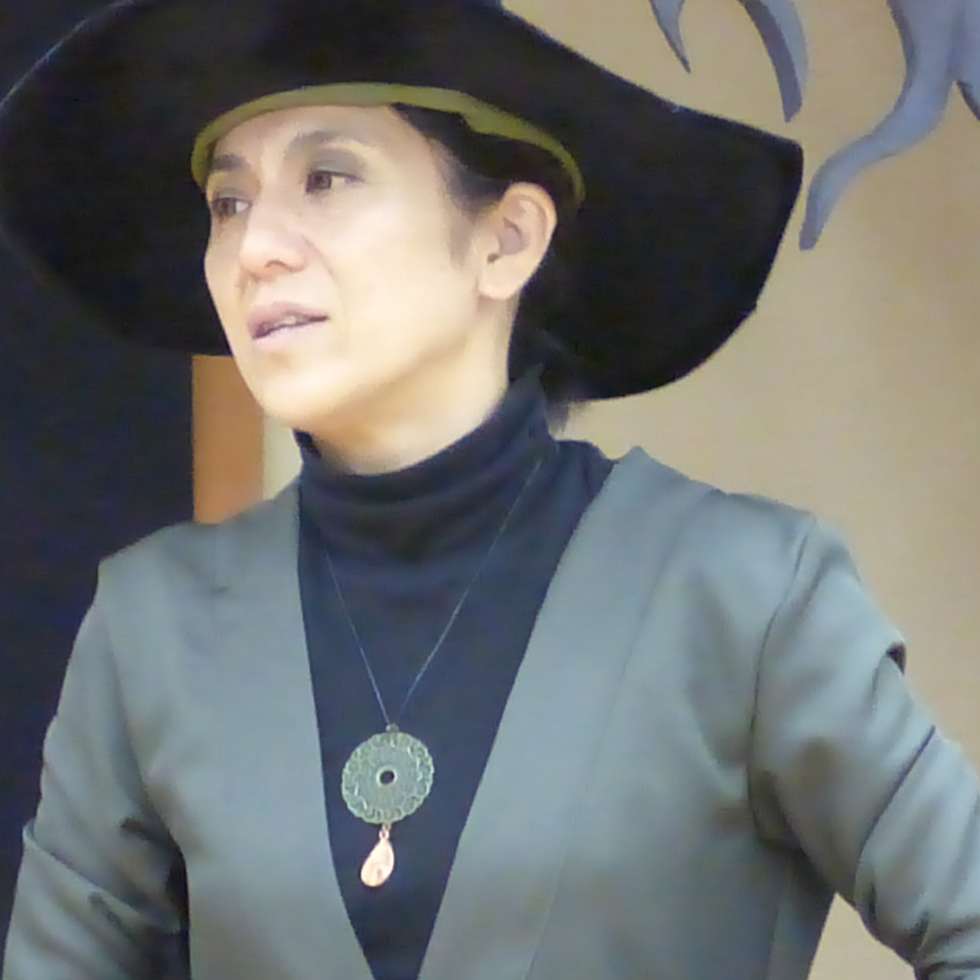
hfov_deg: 3.6
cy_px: 365
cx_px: 395
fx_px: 15534
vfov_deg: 3.6
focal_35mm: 485
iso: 2500
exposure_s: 1/15
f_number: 5.7
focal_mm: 44.4
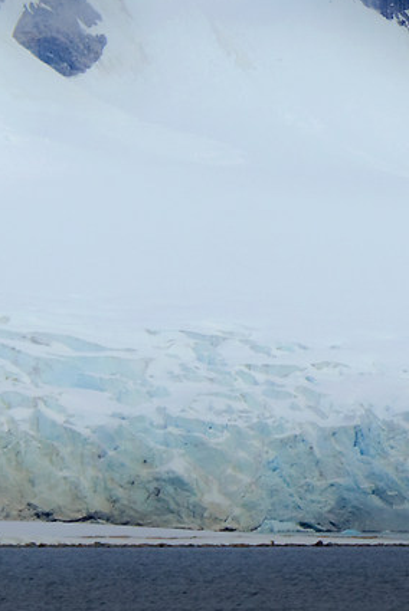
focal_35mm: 744
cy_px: 80
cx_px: 997
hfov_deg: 1.8
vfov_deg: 2.8
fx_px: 12657
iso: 100
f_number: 7.1
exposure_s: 1/640
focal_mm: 87.5
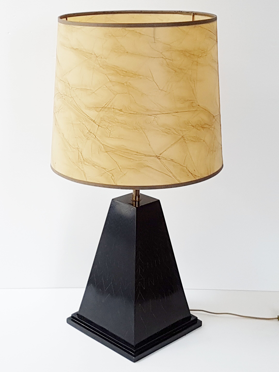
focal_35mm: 26
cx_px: 140
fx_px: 279
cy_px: 186
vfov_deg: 67.3
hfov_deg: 53.1
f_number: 1.7
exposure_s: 1/50
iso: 125
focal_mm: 4.2
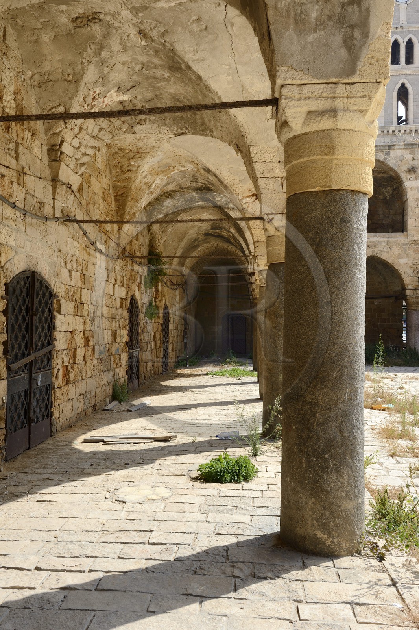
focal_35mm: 32
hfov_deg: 41.1
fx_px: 559
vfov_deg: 58.7
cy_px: 315
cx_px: 210
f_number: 11
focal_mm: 32
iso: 200
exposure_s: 1/160
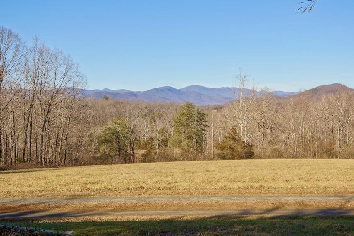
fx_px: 443
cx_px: 189
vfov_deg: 29.9
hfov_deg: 43.6
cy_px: 109
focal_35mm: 45
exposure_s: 1/160
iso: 100
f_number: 9
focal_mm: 20
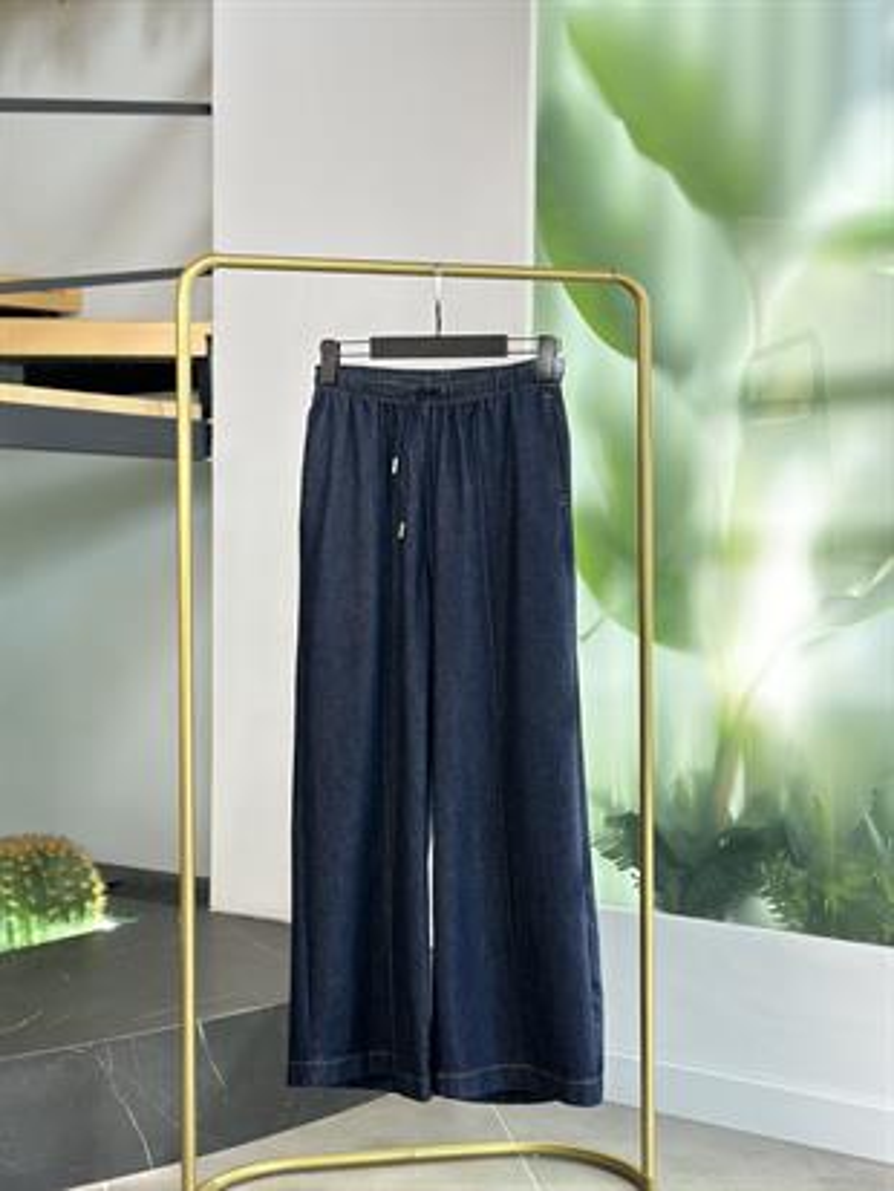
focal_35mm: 48
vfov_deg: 39.6
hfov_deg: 30.3
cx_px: 447
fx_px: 1652
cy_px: 596
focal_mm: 6.86
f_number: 1.78
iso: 80
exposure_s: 1/350
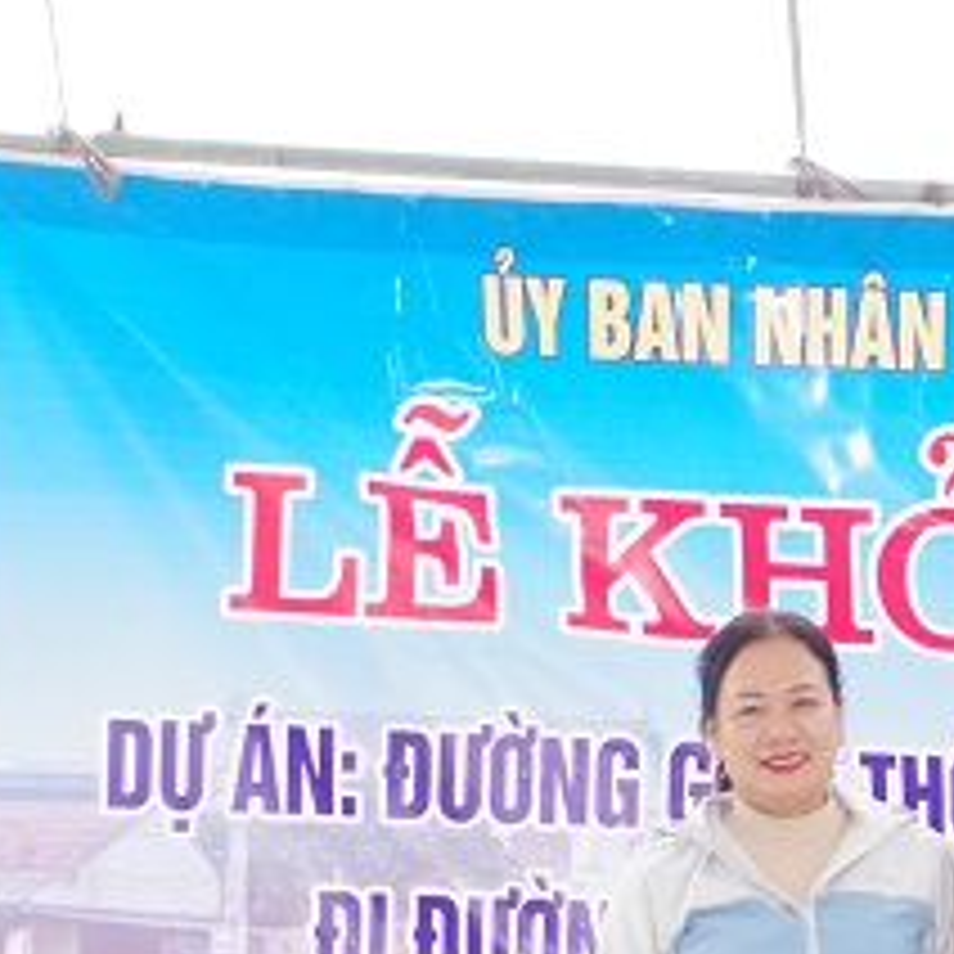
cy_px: 1042
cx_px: 1620
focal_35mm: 125
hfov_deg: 12.9
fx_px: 3898
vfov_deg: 13.7
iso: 800
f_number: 8
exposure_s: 1/100
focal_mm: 26.25
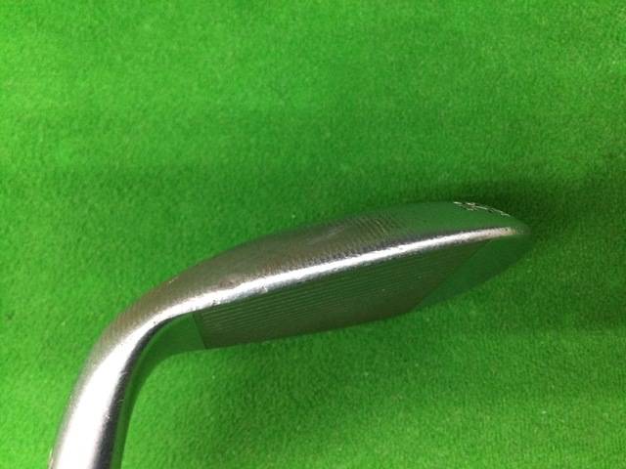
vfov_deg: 45.4
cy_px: 234
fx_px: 561
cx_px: 313
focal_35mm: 31
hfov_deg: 58.4
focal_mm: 3.3
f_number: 2.4
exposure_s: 1/24
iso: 200
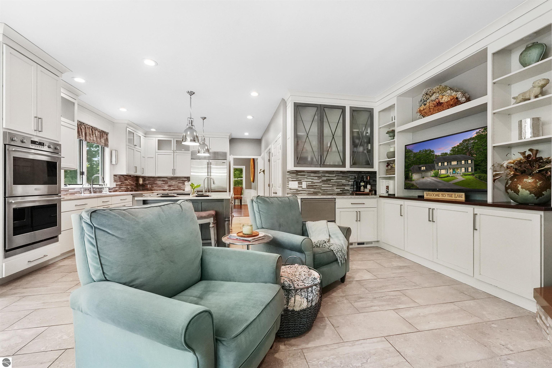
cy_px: 184
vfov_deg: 81.3
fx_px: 215
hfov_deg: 104.2
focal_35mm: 14
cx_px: 276
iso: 12800
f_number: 9
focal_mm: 14
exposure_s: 1/80
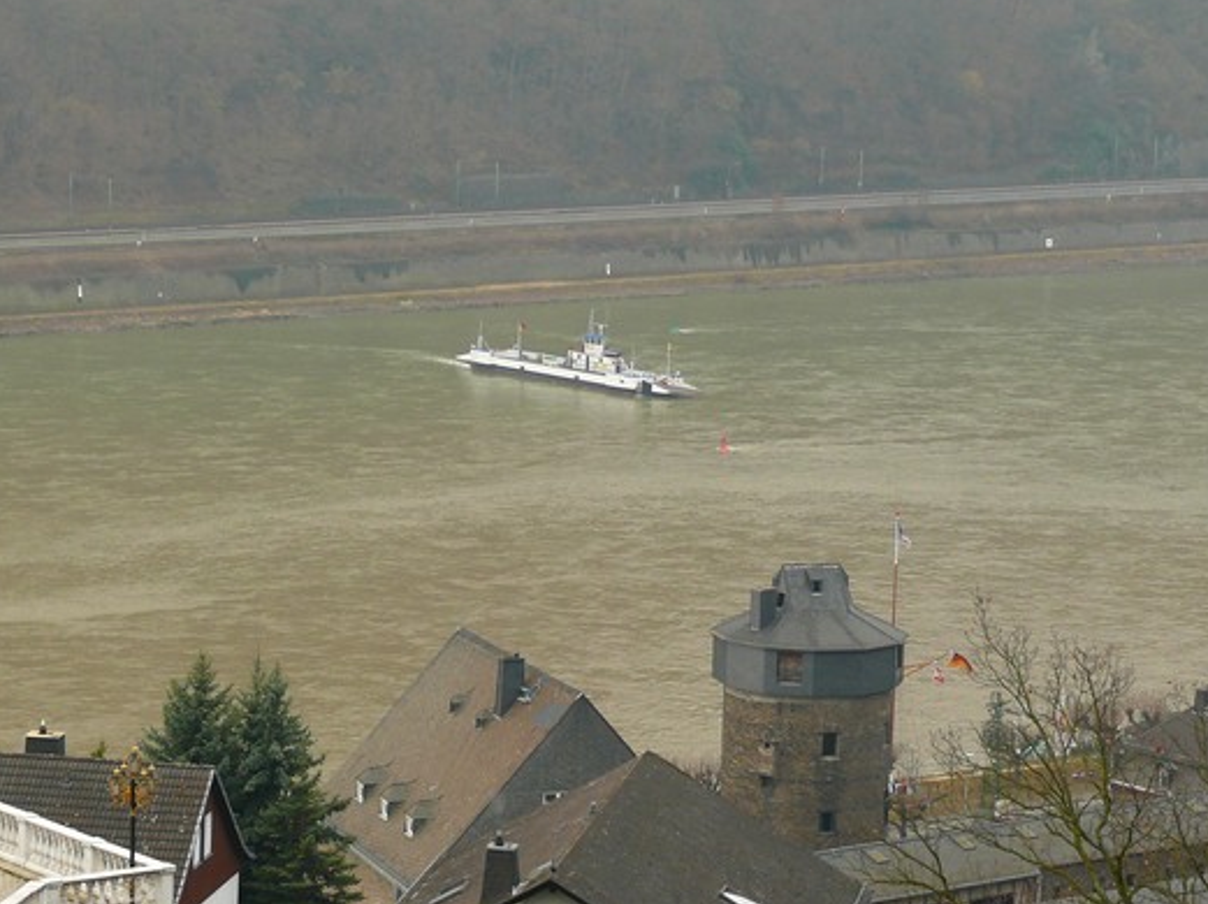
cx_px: 640
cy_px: 429
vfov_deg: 11.3
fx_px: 4568
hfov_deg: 15.1
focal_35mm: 131
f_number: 3.2
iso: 100
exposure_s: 1/100
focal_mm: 19.3
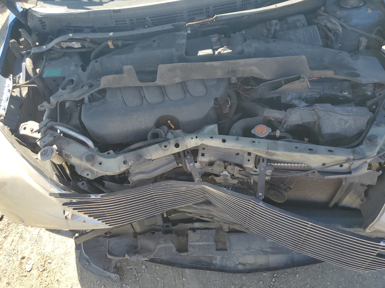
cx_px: 192
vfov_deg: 53.1
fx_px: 289
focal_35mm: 26
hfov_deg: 67.3
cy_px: 144
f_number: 1.5
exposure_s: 1/588
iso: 50
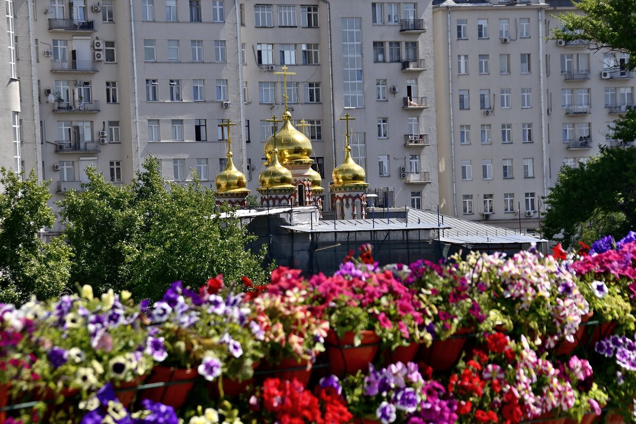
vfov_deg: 8.7
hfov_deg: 13.0
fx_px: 2782
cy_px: 212
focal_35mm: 158
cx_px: 318
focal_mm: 105
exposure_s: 1/250
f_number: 11
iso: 100
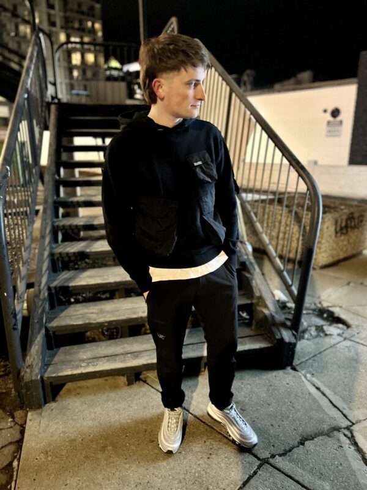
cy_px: 245
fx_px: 368
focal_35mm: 26
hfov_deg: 53.1
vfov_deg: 67.3
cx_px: 184
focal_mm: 5.7
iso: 640
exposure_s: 1/30
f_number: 1.5
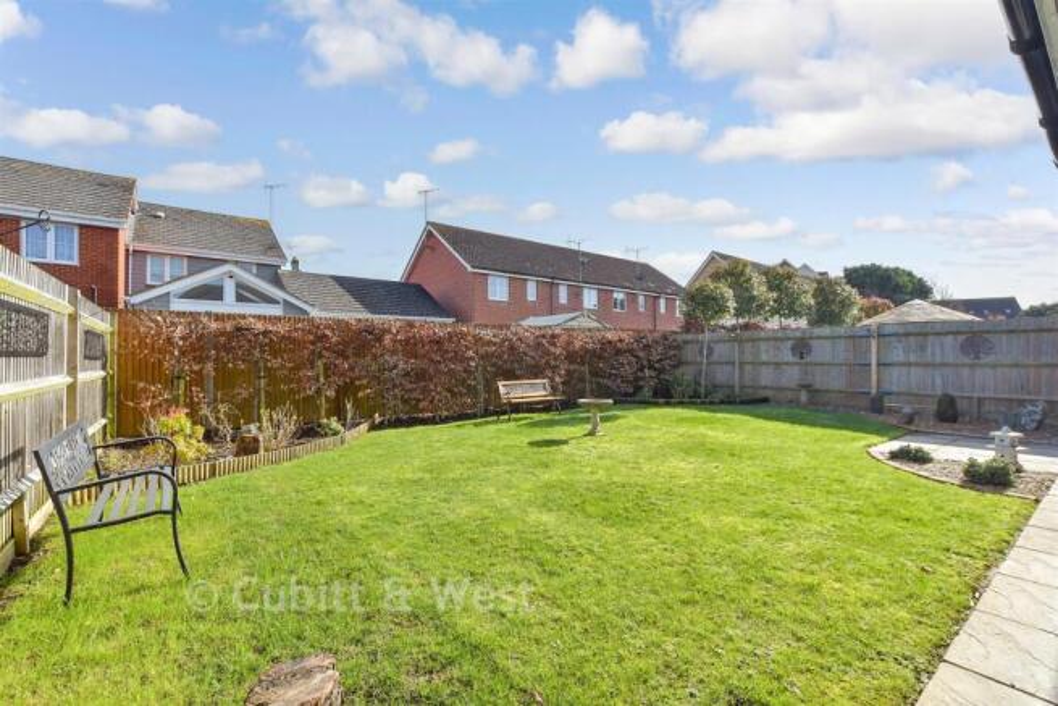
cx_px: 529
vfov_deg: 77.4
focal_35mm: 15
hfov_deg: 100.4
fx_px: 441
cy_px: 353
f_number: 8
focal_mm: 10
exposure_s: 1/640
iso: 400
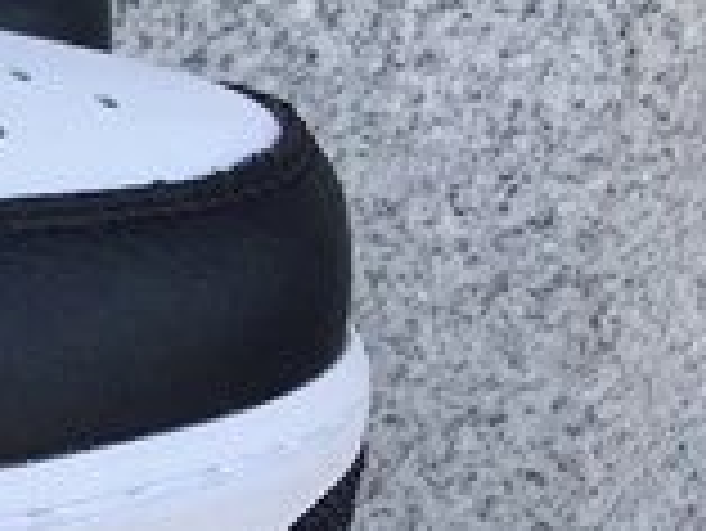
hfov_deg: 9.7
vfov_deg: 8.3
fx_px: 3633
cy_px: 533
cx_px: -1043
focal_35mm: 178
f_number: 2.4
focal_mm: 3.3
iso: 25
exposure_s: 1/121
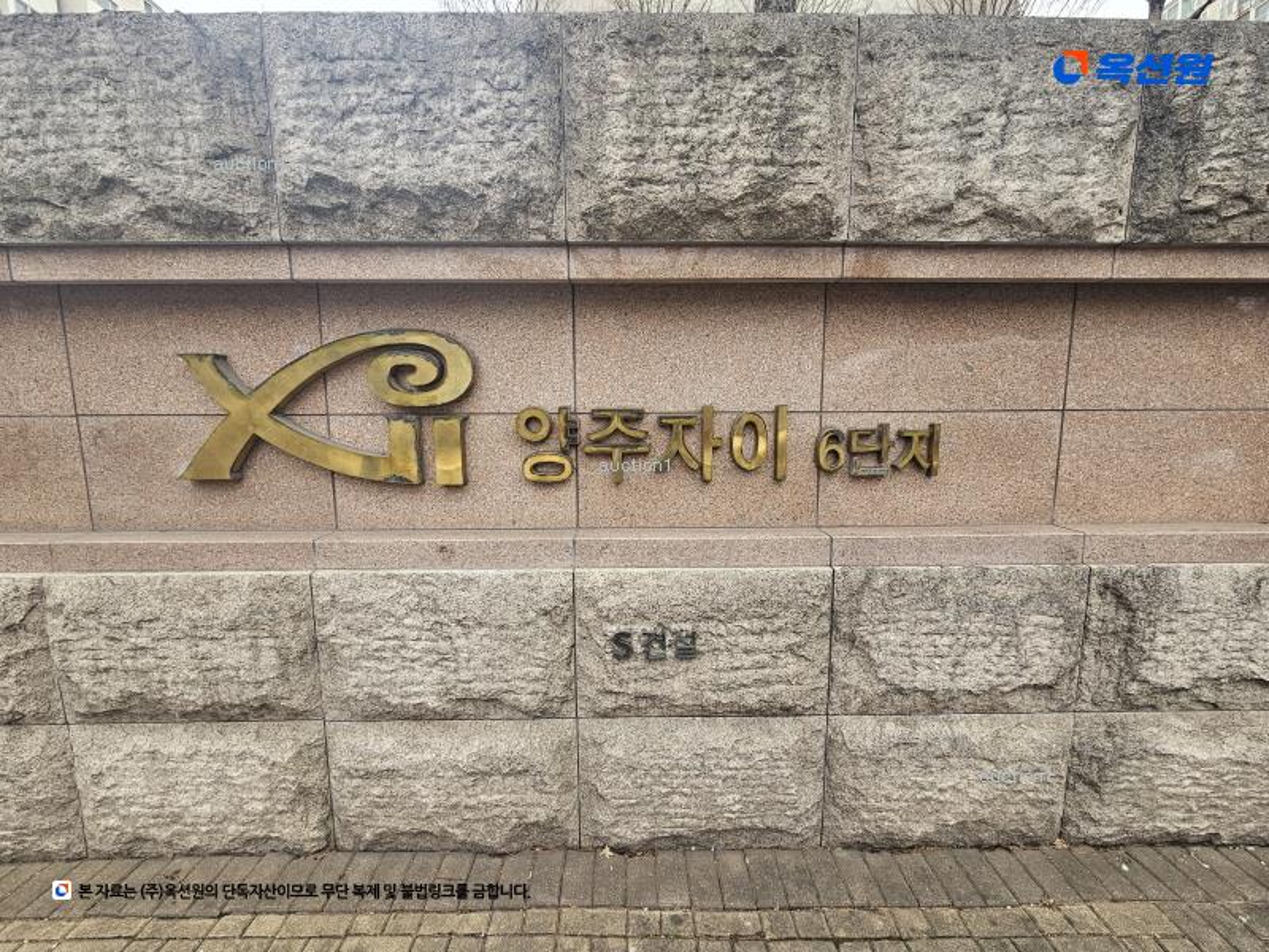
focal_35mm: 13
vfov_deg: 89.9
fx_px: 477
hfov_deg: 106.2
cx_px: 634
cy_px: 476
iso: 50
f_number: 2.2
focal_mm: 2.2
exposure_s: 1/170
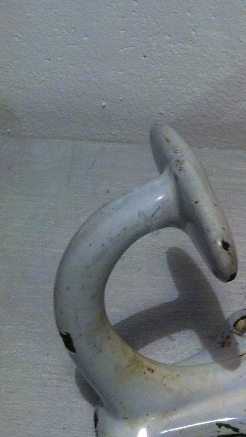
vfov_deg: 25.0
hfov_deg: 13.5
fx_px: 986
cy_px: 236
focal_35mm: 85
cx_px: 362
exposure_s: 1/17
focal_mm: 3.85
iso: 100
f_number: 2.8
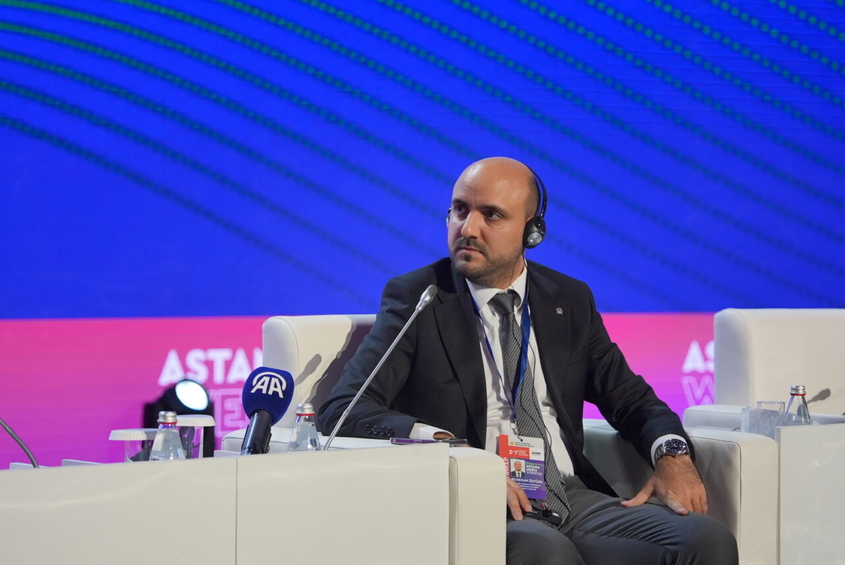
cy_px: 282
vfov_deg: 13.3
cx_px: 422
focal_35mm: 103
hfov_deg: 19.8
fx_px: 2419
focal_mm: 69
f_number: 2.8
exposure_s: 1/100
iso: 500
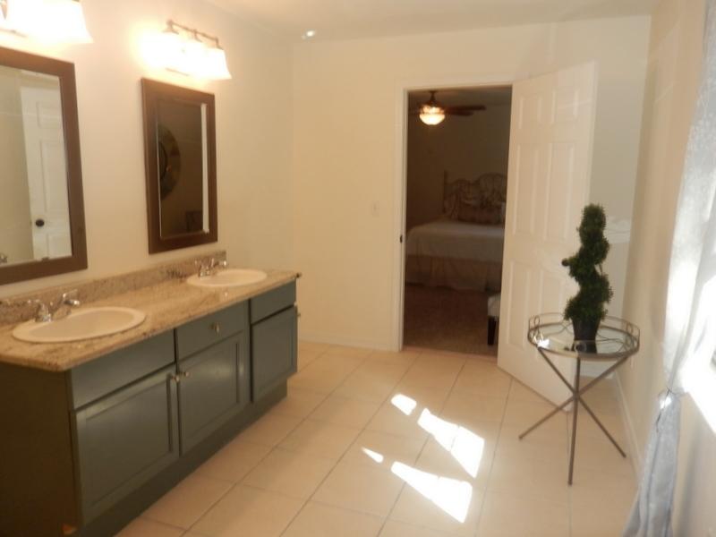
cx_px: 358
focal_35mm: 25
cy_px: 268
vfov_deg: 54.9
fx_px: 517
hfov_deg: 69.4
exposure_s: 1/60
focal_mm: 4.5
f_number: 3.4
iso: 125
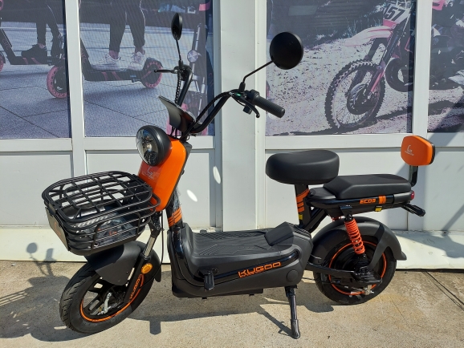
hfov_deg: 71.6
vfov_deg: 56.9
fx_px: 322
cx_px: 232
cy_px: 174
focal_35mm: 24
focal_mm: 5.23
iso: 40
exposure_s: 1/3039
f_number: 1.8
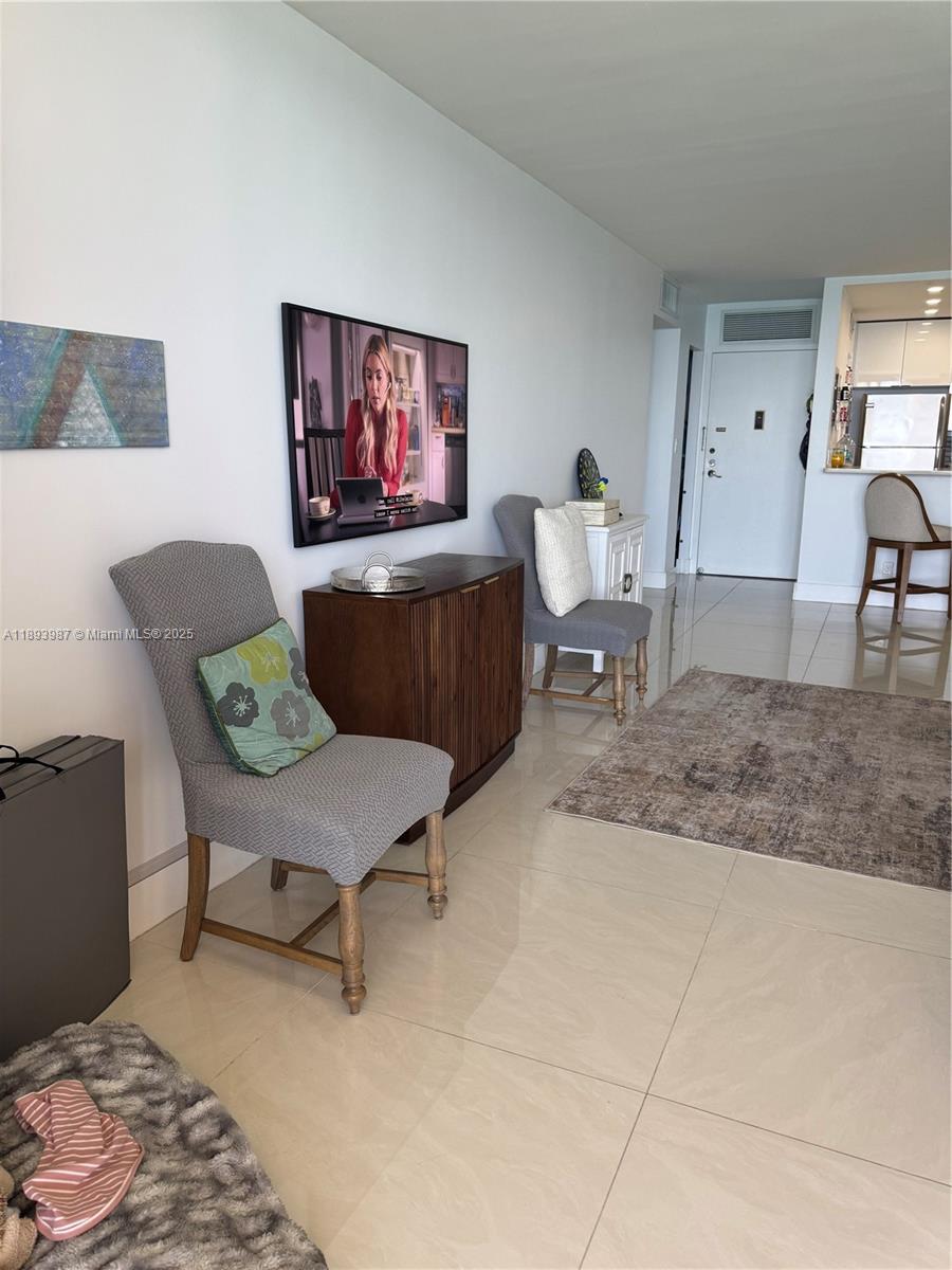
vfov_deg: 71.6
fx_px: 880
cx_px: 476
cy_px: 635
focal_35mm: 24
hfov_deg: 56.8
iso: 125
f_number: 1.78
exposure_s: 1/121
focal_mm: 6.76
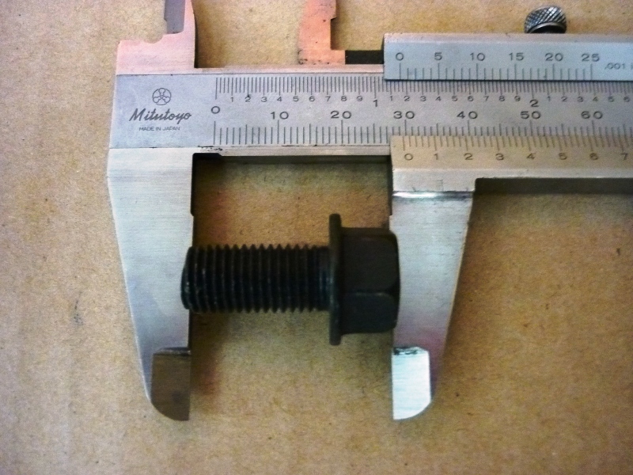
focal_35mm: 33
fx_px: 603
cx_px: 316
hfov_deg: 55.4
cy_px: 238
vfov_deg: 42.9
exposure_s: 1/20
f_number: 2.8
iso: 800
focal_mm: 5.5
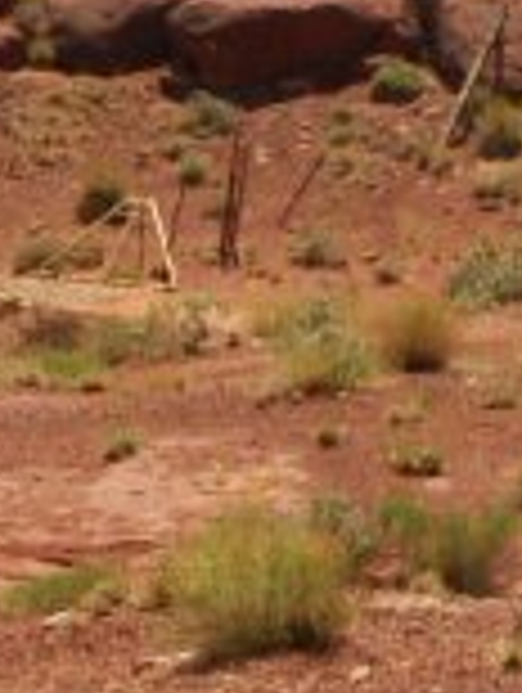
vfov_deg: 2.6
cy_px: 104
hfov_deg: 2.0
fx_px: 15058
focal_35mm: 751
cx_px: 1256
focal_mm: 29.58
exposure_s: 1/320
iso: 64
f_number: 6.3
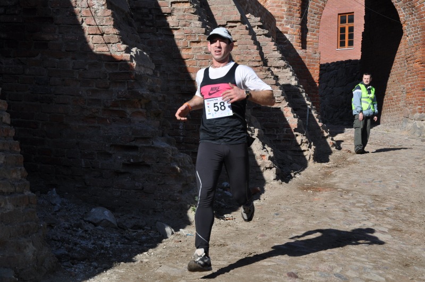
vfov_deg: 19.7
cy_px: 141
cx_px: 212
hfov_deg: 29.3
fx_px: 813
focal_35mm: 69
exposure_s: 1/400
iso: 250
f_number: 10
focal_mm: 46
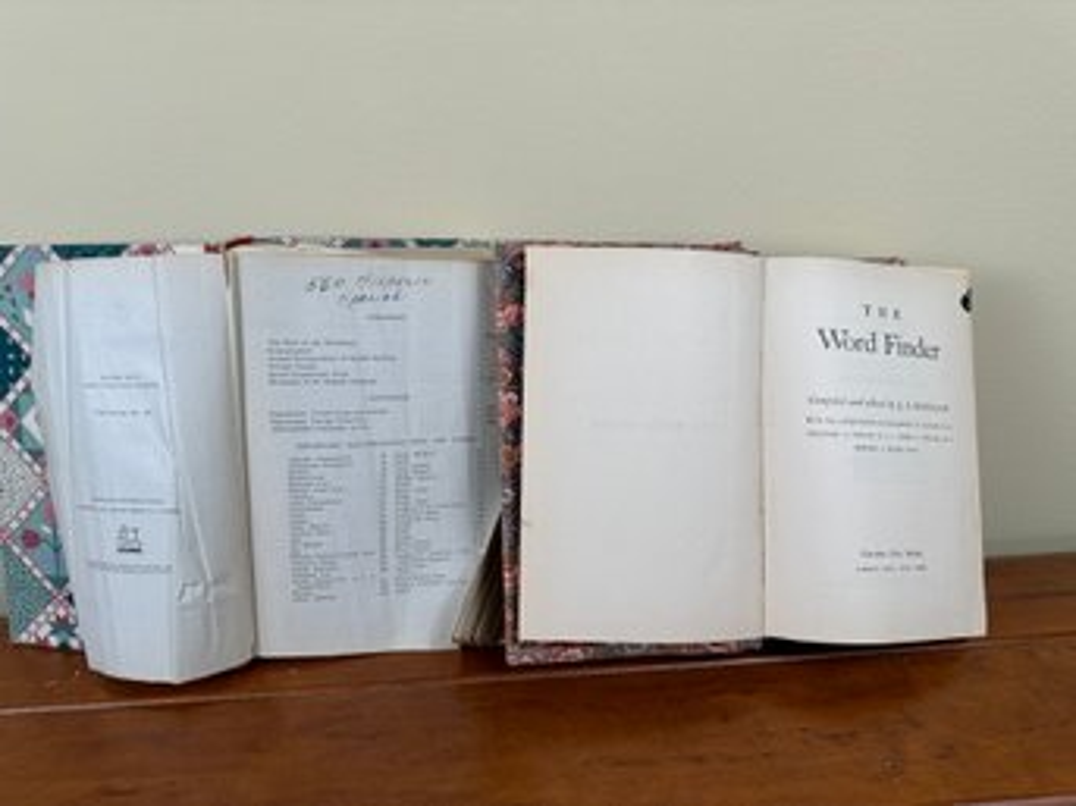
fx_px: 746
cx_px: 538
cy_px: 403
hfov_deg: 71.6
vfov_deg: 56.8
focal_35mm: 24
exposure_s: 1/314
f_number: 1.78
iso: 80
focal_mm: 6.76
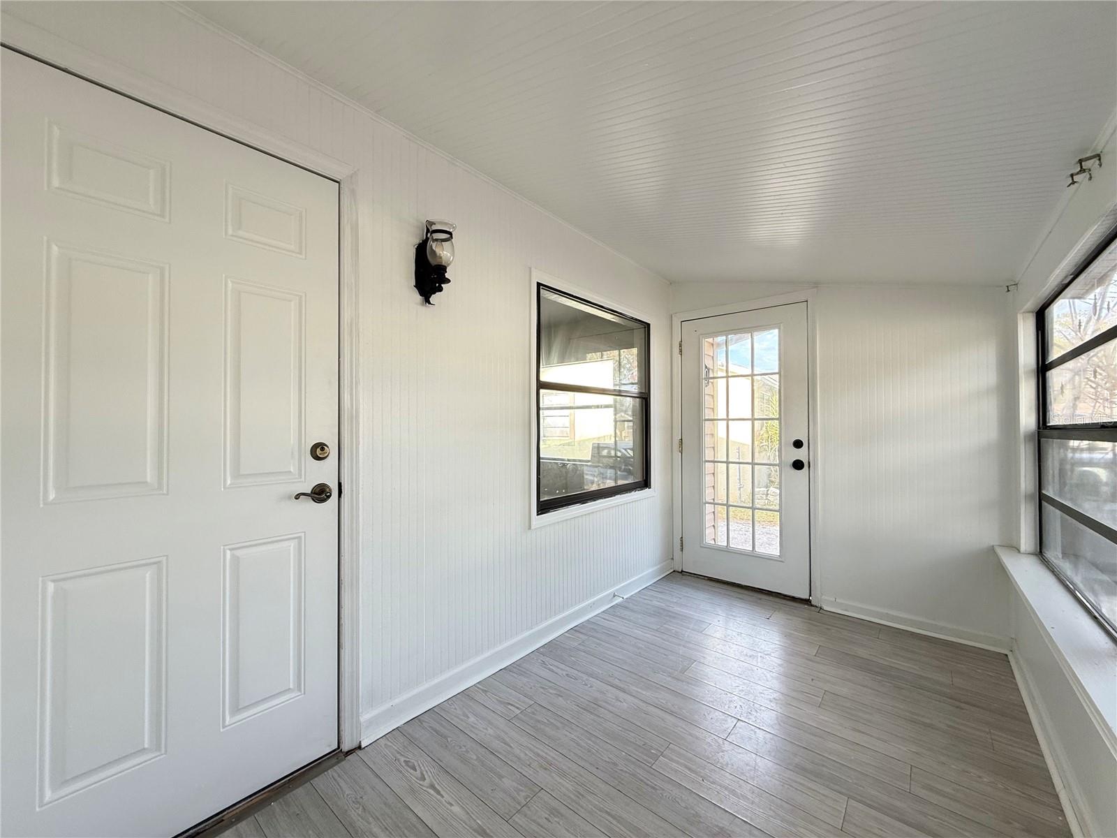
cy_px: 419
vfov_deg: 85.7
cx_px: 558
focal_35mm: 14
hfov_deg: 102.1
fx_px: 452
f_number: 2.2
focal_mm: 2.22
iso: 80
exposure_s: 1/99
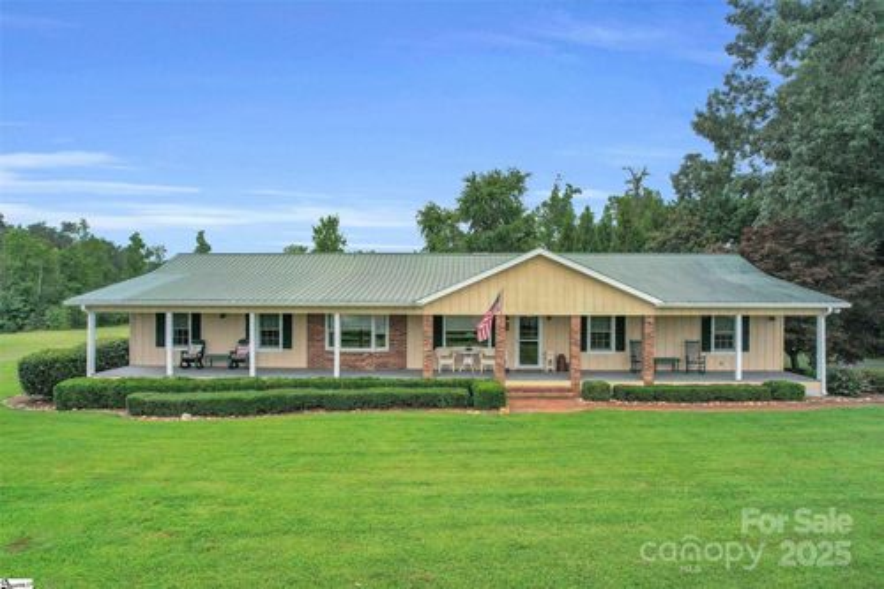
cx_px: 442
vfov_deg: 57.2
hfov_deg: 78.6
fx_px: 540
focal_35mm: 22
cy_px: 294
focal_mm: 8.38
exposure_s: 1/25
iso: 100
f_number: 2.8
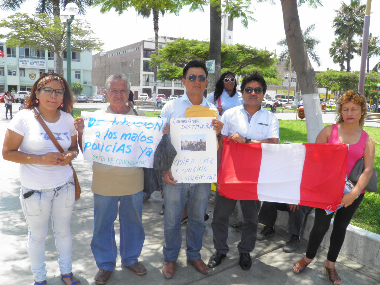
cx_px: 190
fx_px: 307
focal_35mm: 28
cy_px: 142
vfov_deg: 49.7
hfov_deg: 63.4
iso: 50
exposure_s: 1/100
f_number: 5.7
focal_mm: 4.9
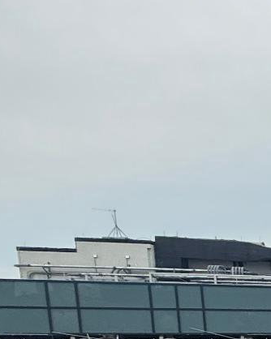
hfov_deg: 12.0
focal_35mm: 67
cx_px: 786
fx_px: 672
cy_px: 395
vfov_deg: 25.7
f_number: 2.2
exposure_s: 1/1167
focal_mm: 2.22
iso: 50
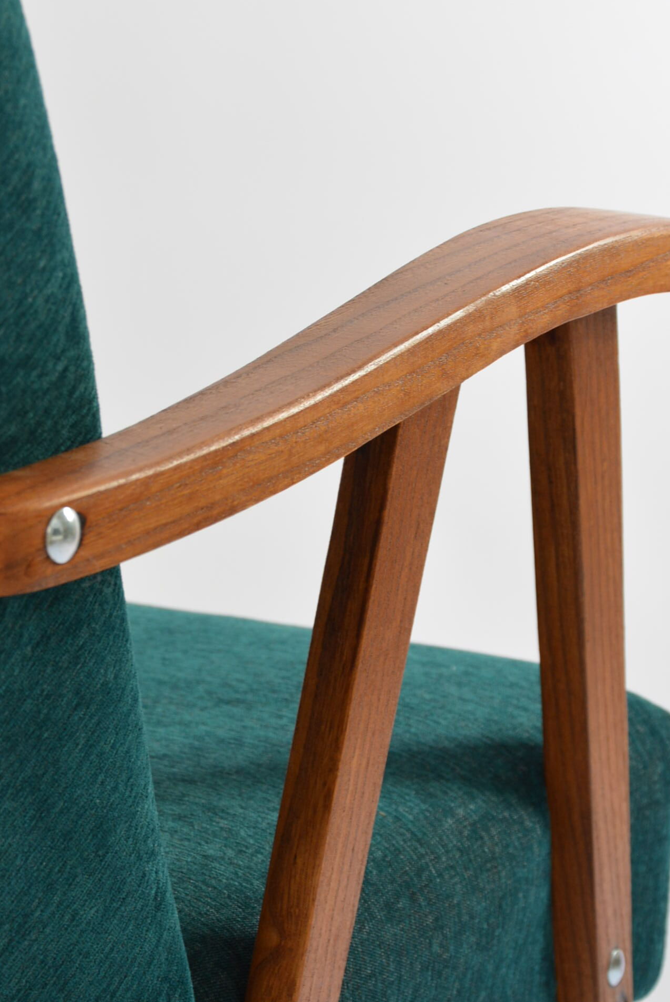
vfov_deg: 17.3
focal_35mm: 118
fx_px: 3289
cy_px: 377
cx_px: 349
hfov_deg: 11.6
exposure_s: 1/60
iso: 400
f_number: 6.3
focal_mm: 50
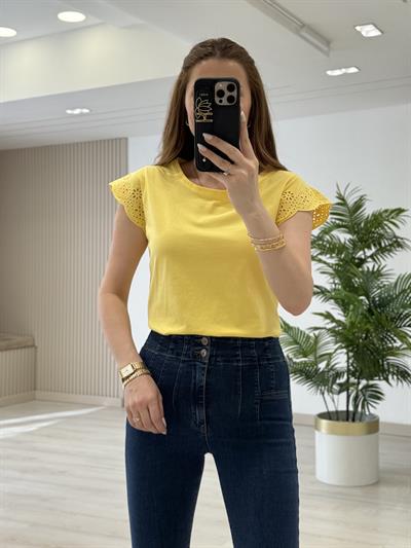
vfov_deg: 39.6
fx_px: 760
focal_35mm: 48
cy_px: 274
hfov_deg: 30.3
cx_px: 206
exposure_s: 1/305
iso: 100
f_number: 1.78
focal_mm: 6.76
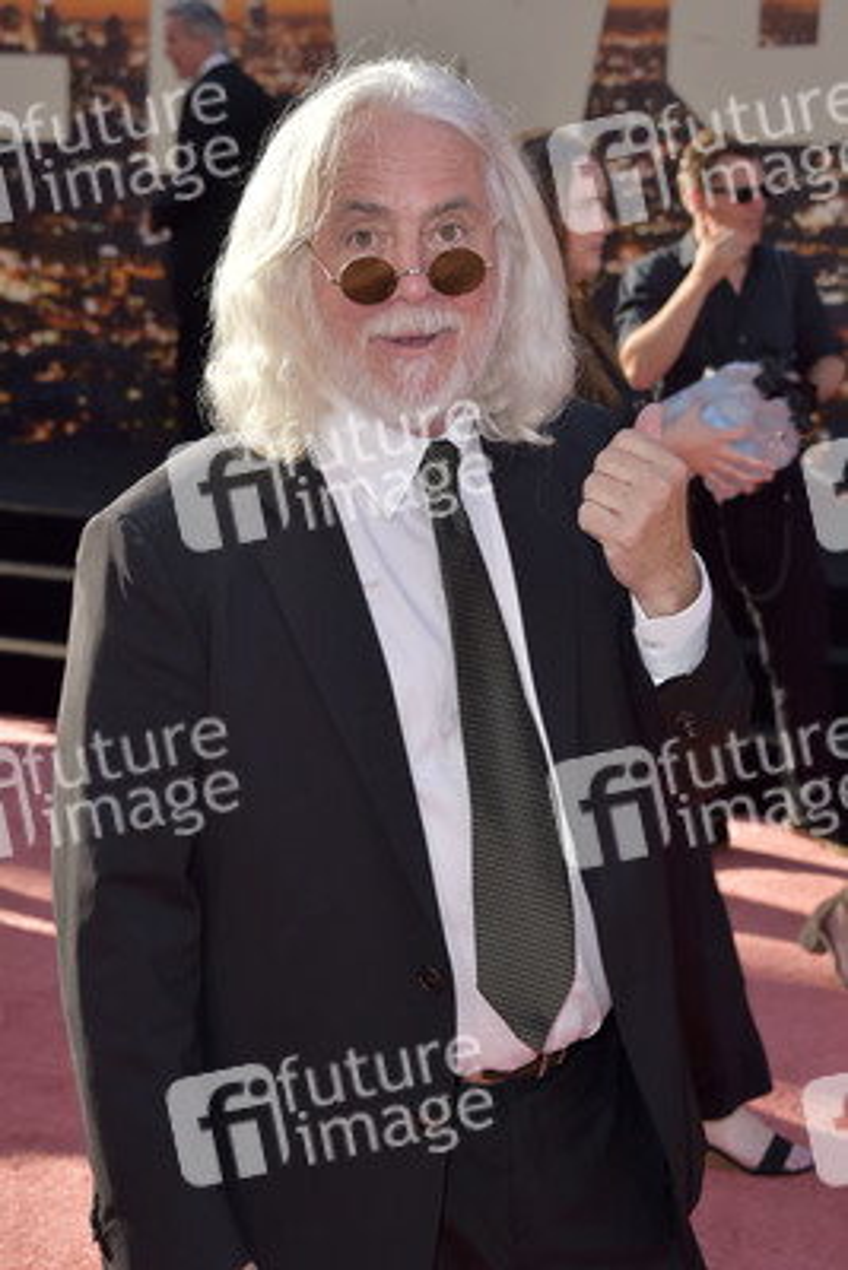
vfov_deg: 30.9
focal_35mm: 65
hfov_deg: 20.9
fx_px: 2295
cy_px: 635
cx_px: 424
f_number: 7.1
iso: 320
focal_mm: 65
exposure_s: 1/250
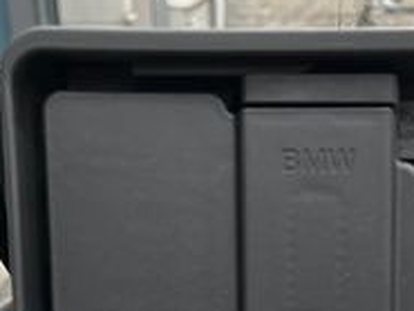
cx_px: 318
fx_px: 1077
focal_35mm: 90
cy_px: 524
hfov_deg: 21.5
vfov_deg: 14.8
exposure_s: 1/121
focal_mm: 5.1
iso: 125
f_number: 1.6
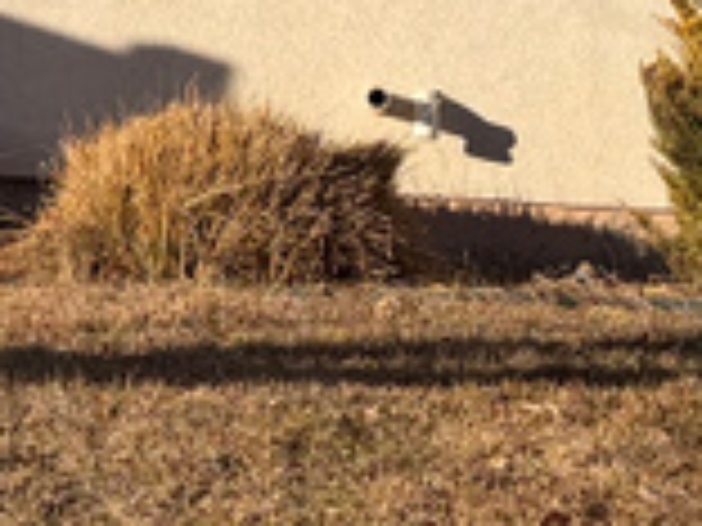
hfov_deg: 12.4
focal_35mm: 158
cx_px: 36
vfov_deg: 9.0
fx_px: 3204
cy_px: -405
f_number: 1.78
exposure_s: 1/4405
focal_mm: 6.76
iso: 80
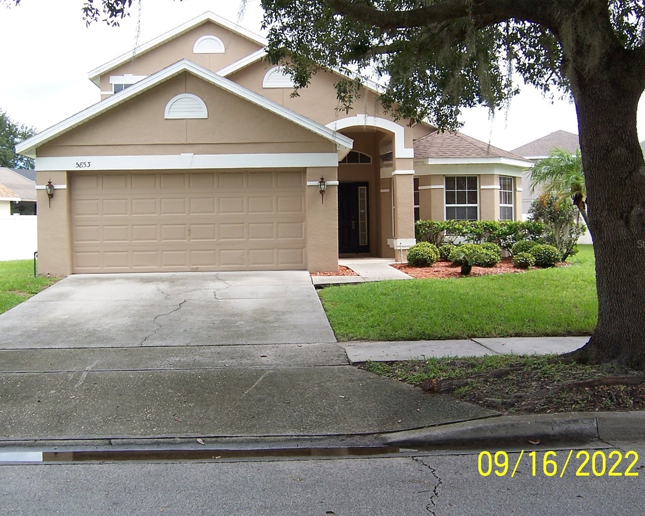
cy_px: 244
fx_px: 745
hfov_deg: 46.8
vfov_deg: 38.2
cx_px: 292
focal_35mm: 39
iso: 80
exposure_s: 1/350
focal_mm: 5.5
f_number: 3.4
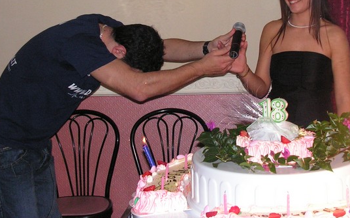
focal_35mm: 76
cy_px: 47
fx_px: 725
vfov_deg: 17.0
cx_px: 210
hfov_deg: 27.1
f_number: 3.2
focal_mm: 8.1
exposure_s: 1/40
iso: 200
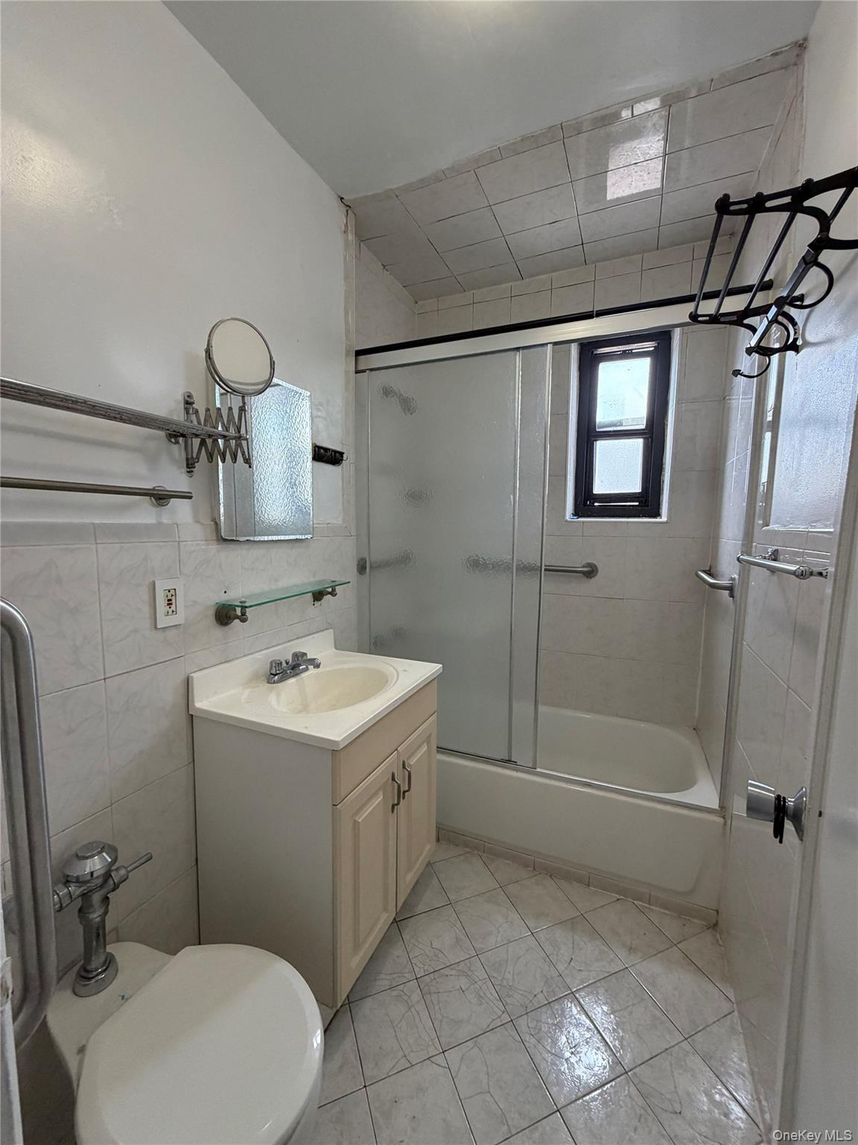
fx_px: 463
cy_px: 572
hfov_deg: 85.7
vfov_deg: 102.1
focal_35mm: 14
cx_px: 429
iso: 250
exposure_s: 1/120
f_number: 2.2
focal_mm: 2.22
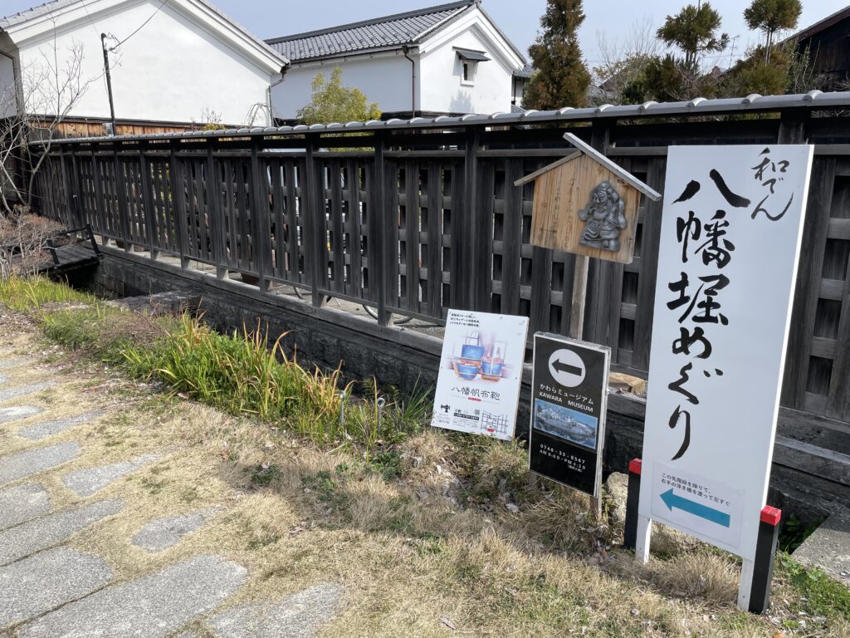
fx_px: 638
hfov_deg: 67.3
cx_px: 425
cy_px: 319
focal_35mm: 26
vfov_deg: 53.1
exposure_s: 1/2092
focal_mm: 4.2
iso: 32
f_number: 1.6
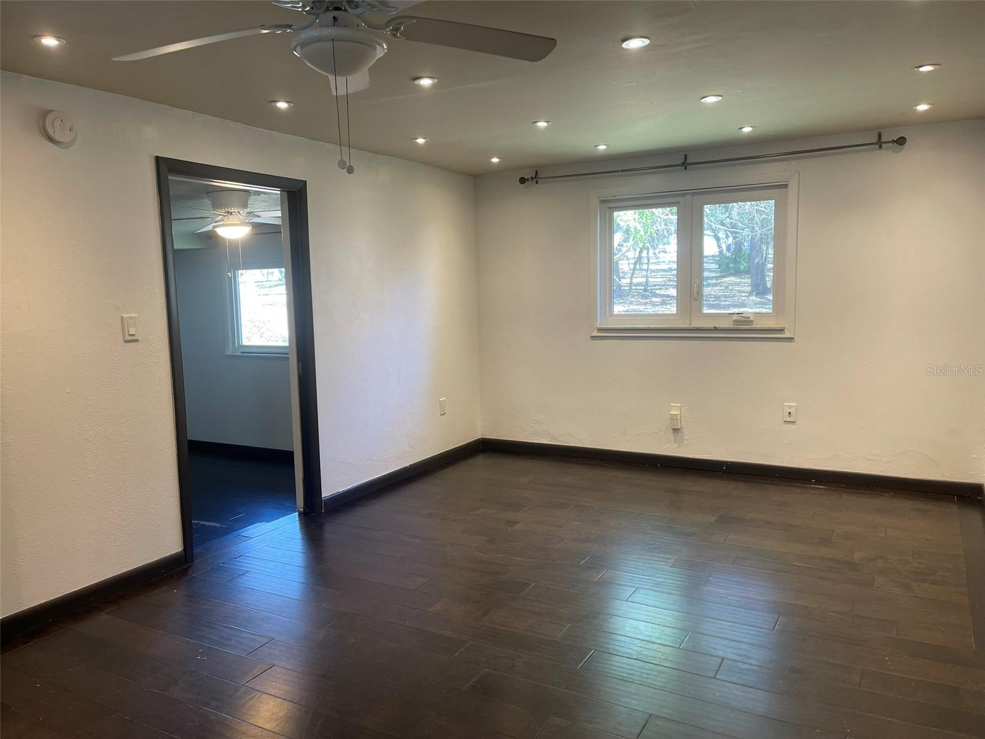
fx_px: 740
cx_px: 492
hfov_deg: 67.3
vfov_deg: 53.1
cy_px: 370
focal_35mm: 26
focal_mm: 5.1
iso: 80
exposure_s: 1/60
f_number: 1.6
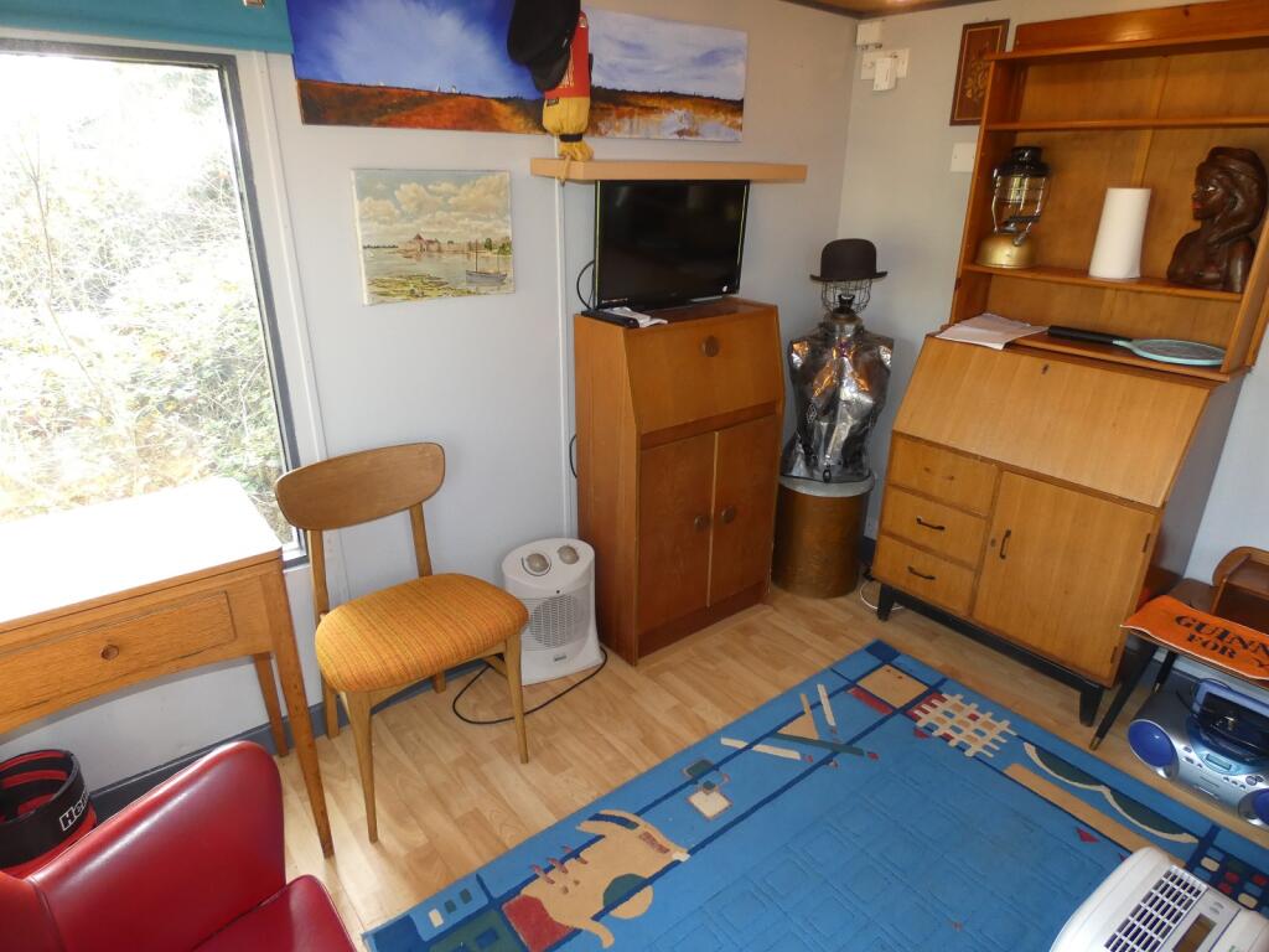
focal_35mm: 20
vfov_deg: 66.0
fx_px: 733
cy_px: 476
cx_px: 634
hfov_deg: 81.7
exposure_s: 1/60
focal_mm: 3.6
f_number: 2.8
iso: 320
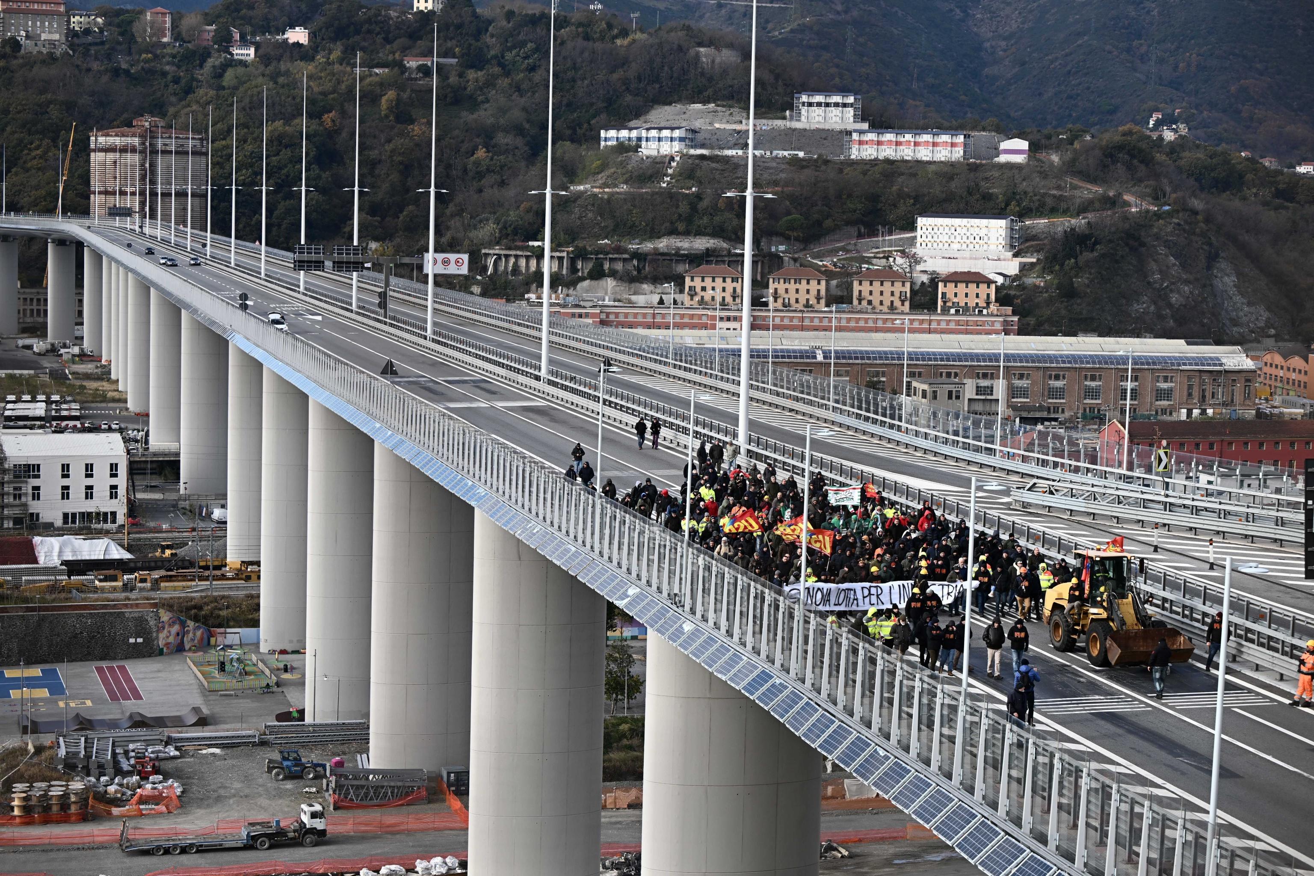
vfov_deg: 19.5
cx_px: 657
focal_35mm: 70
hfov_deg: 28.8
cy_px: 438
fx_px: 2555
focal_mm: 70
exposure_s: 1/1000
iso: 160
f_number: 4
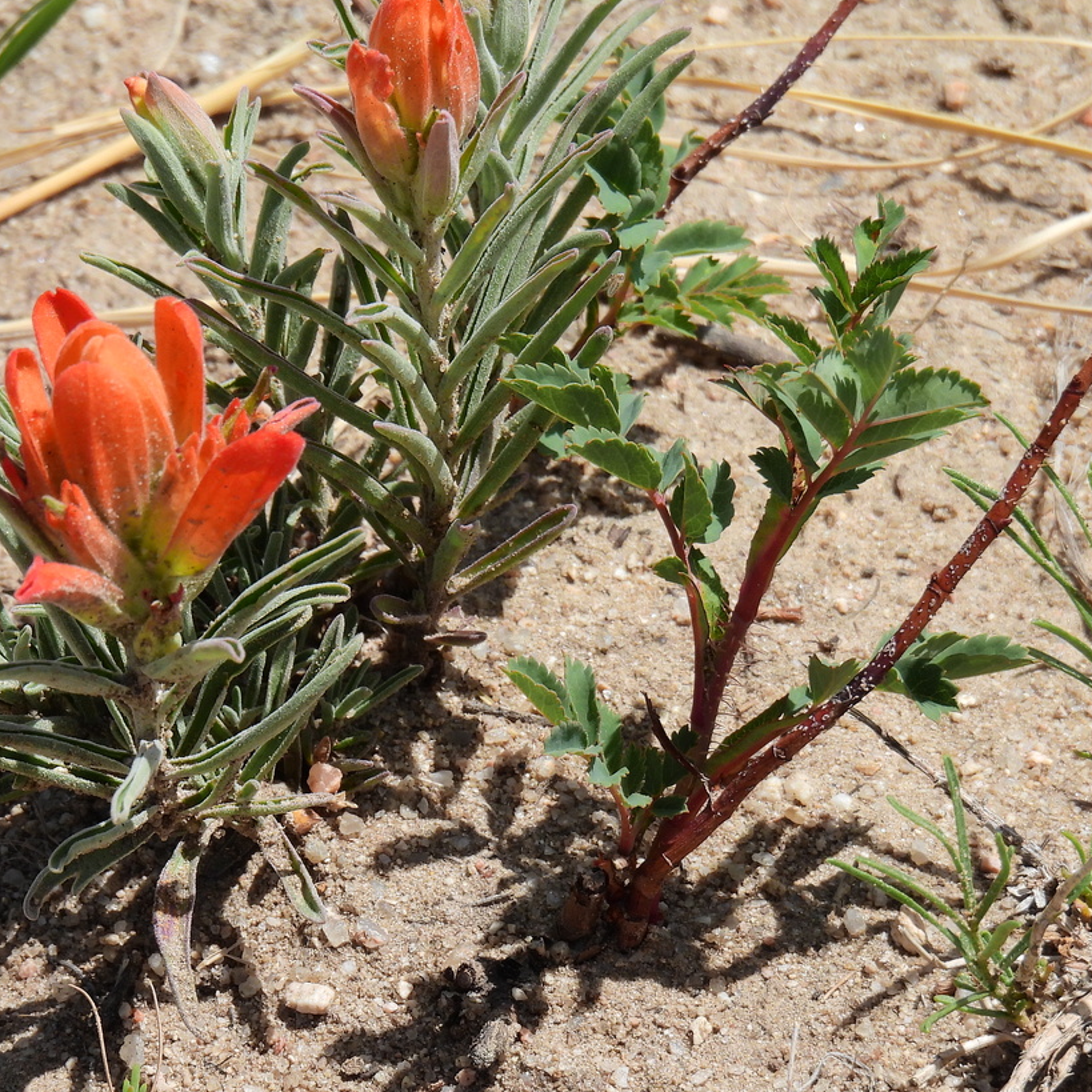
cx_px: 293
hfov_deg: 2.0
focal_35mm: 898
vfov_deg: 2.0
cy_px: 609
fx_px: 32050
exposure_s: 1/800
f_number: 5.6
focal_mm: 116
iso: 100
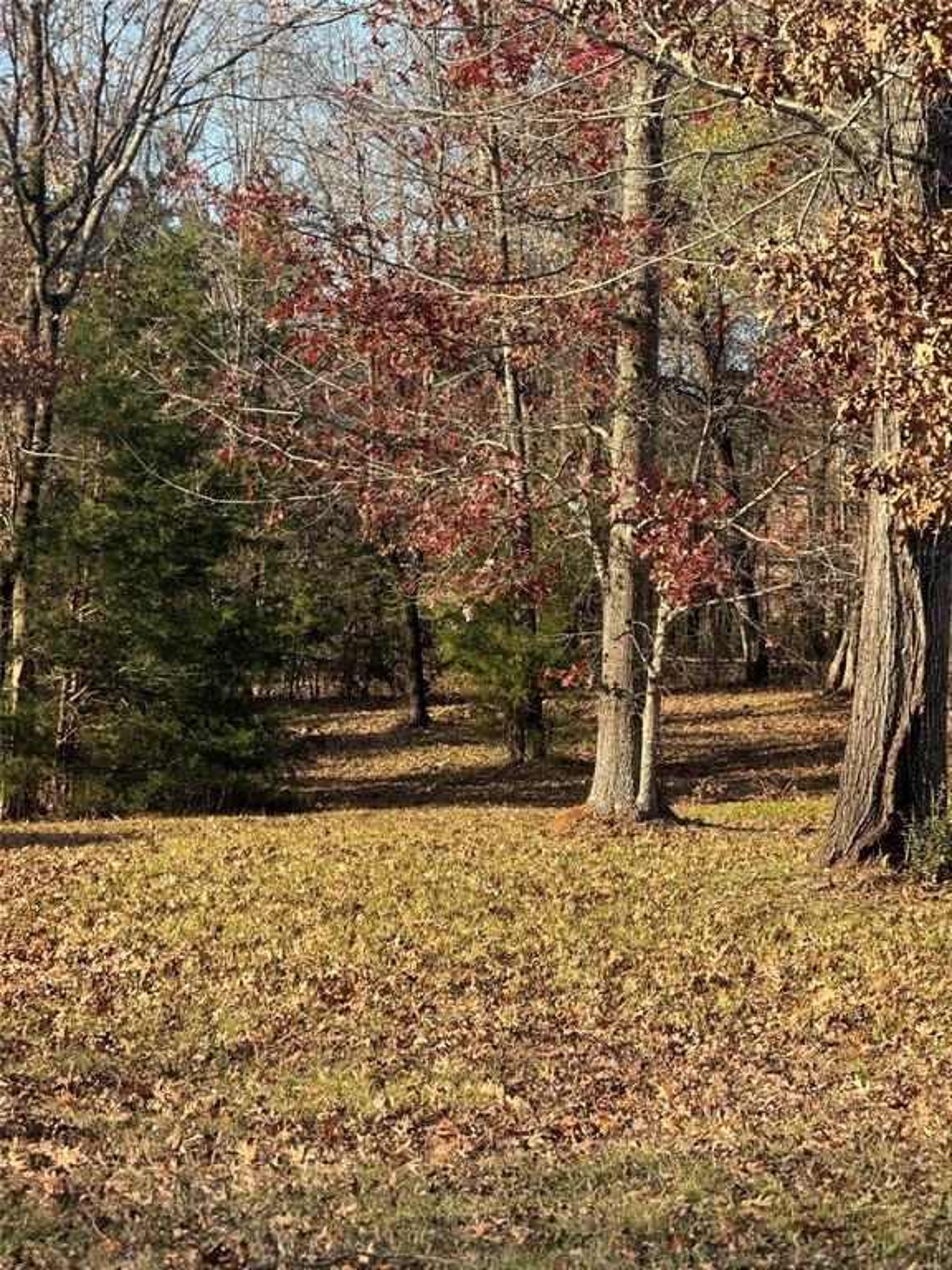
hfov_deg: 12.3
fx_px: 4400
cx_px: 476
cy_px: 635
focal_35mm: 120
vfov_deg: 16.4
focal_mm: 15.66
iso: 50
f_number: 2.8
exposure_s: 1/404
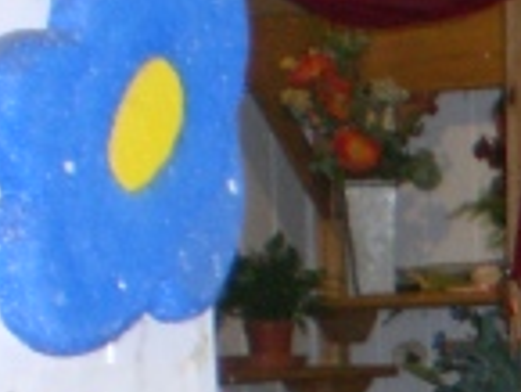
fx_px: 2531
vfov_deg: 8.5
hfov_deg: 10.6
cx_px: 1099
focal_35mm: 168
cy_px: 737
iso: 200
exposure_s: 1/60
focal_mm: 6.3
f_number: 3.1
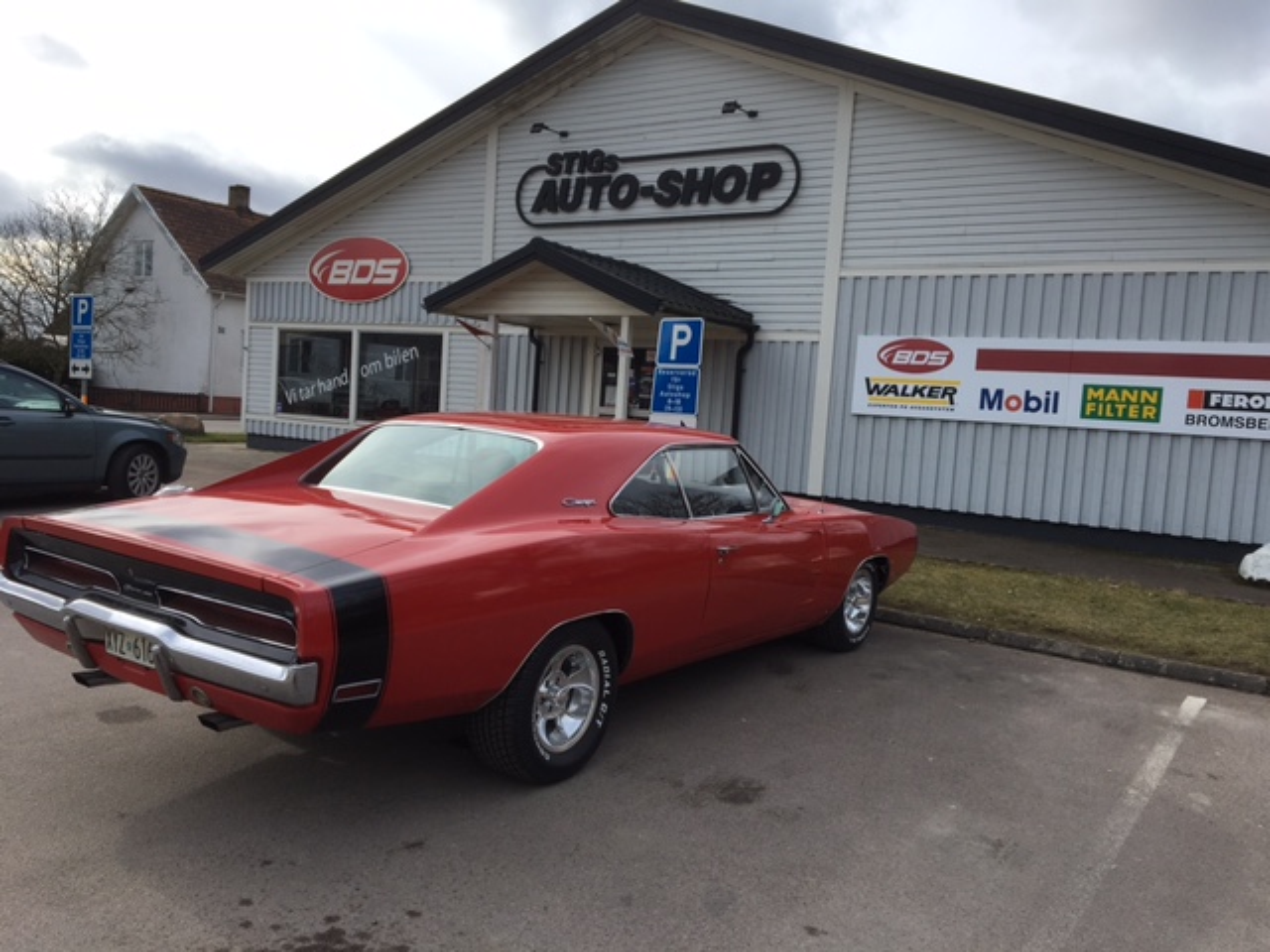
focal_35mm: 29
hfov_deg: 61.7
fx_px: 1064
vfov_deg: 48.2
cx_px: 635
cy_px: 476
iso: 25
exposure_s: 1/974
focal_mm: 4.15
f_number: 2.2
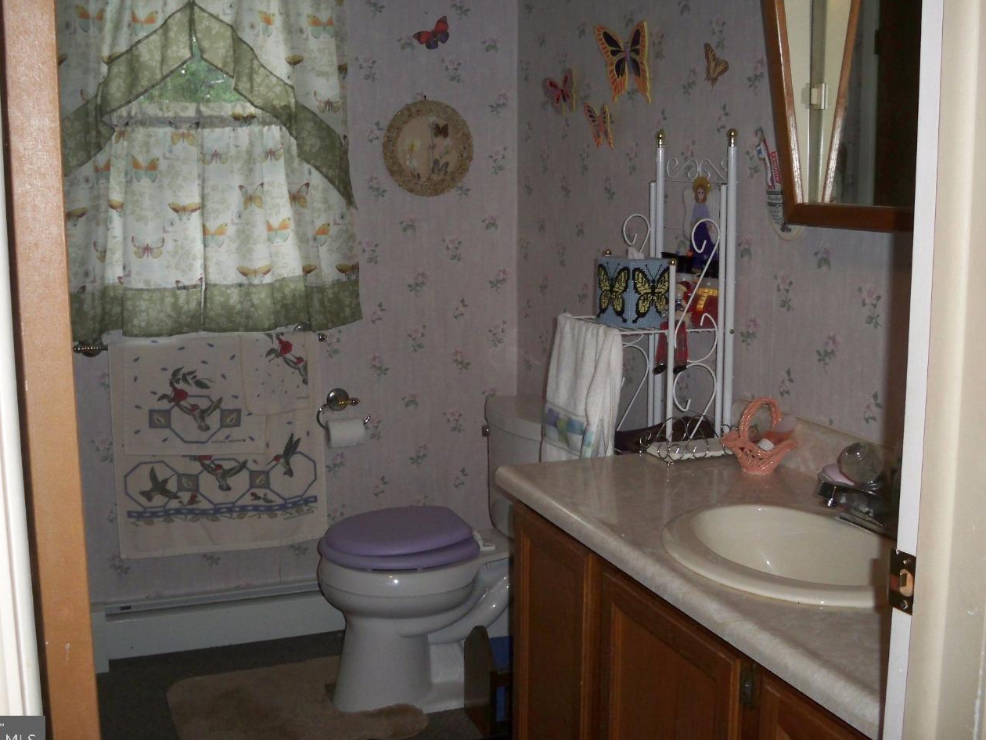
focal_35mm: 40
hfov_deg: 46.8
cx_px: 472
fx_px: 1139
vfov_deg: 35.9
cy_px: 338
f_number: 3.1
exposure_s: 1/30
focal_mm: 6.3
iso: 200
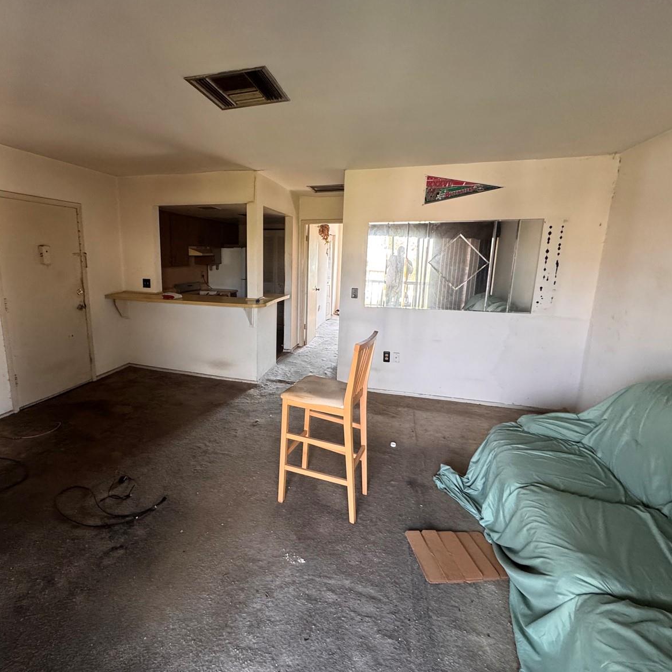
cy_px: 332
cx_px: 275
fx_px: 373
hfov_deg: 83.1
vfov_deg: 84.0
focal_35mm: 17
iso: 320
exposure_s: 1/99
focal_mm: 2.22
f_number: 2.2
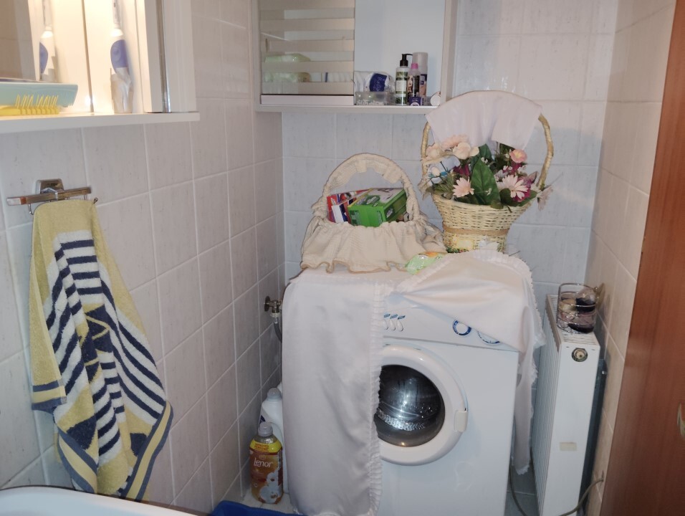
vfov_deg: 49.9
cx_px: 342
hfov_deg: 63.4
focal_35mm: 28
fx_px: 555
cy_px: 258
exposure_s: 1/33.3
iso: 1166
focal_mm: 4.22
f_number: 1.8
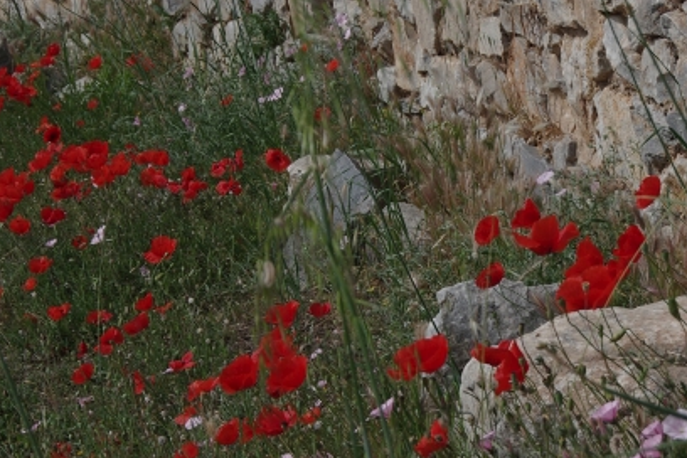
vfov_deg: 11.2
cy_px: 359
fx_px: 2328
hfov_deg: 16.7
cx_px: 512
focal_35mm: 122
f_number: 7.1
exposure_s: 1/1000
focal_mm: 31
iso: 100
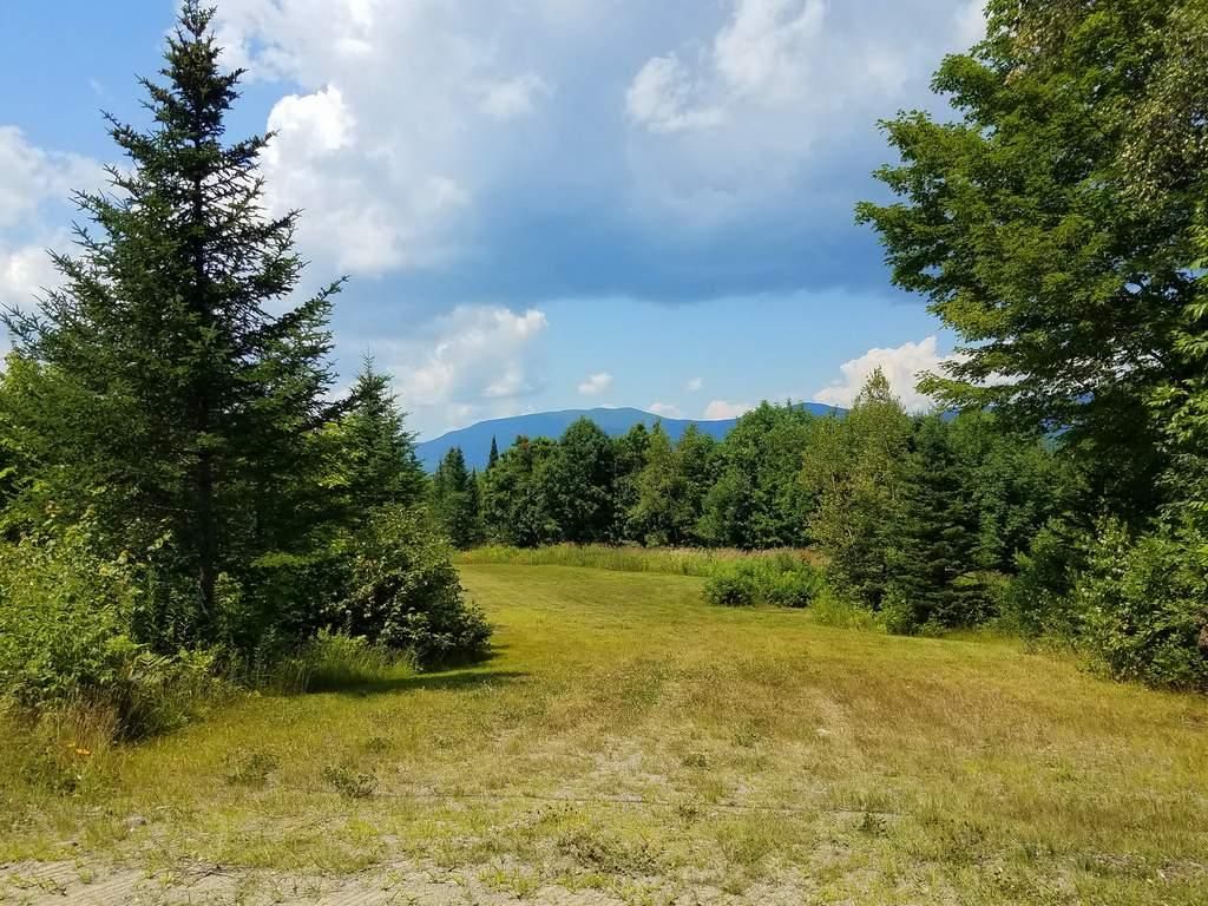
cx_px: 604
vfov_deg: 53.1
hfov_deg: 67.3
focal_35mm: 26
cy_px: 453
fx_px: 907
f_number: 1.7
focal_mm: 4.2
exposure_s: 1/2448
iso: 40
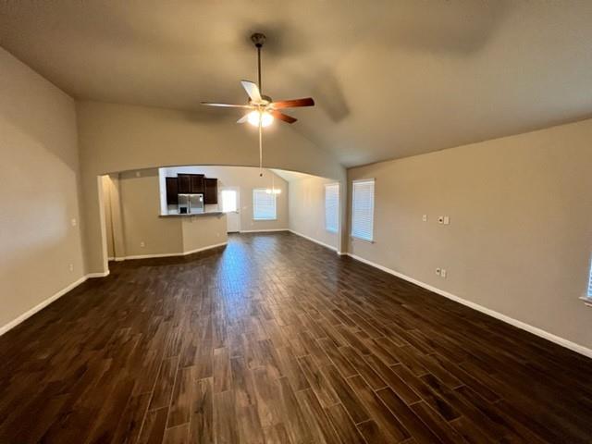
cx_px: 296
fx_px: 222
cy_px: 222
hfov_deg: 106.2
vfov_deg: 89.9
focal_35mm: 13
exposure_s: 1/60
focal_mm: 1.57
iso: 320
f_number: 1.8
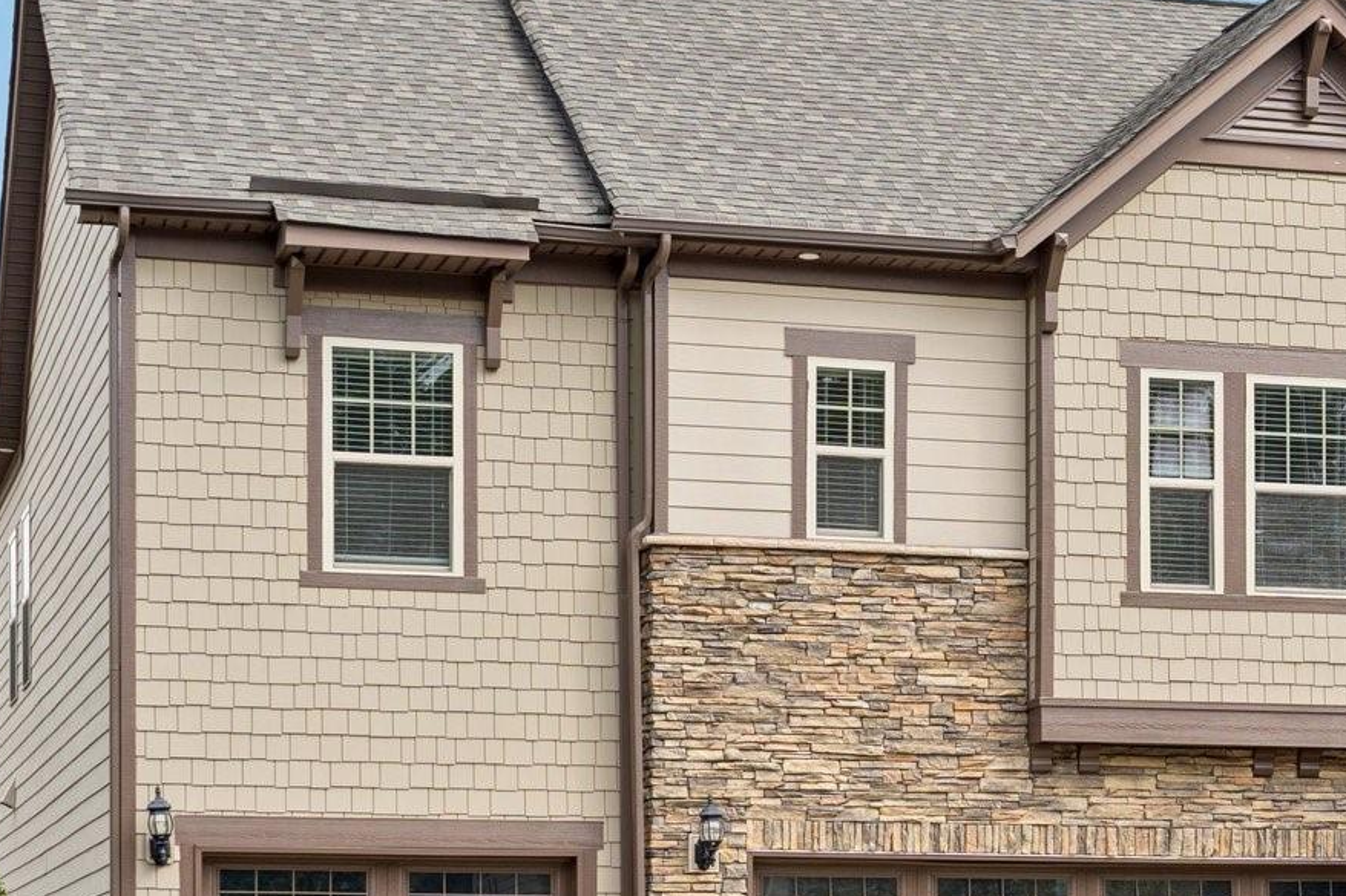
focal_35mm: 91
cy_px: 687
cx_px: 1136
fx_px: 3402
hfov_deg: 22.0
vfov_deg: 14.9
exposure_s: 1/320
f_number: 5
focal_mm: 39
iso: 100
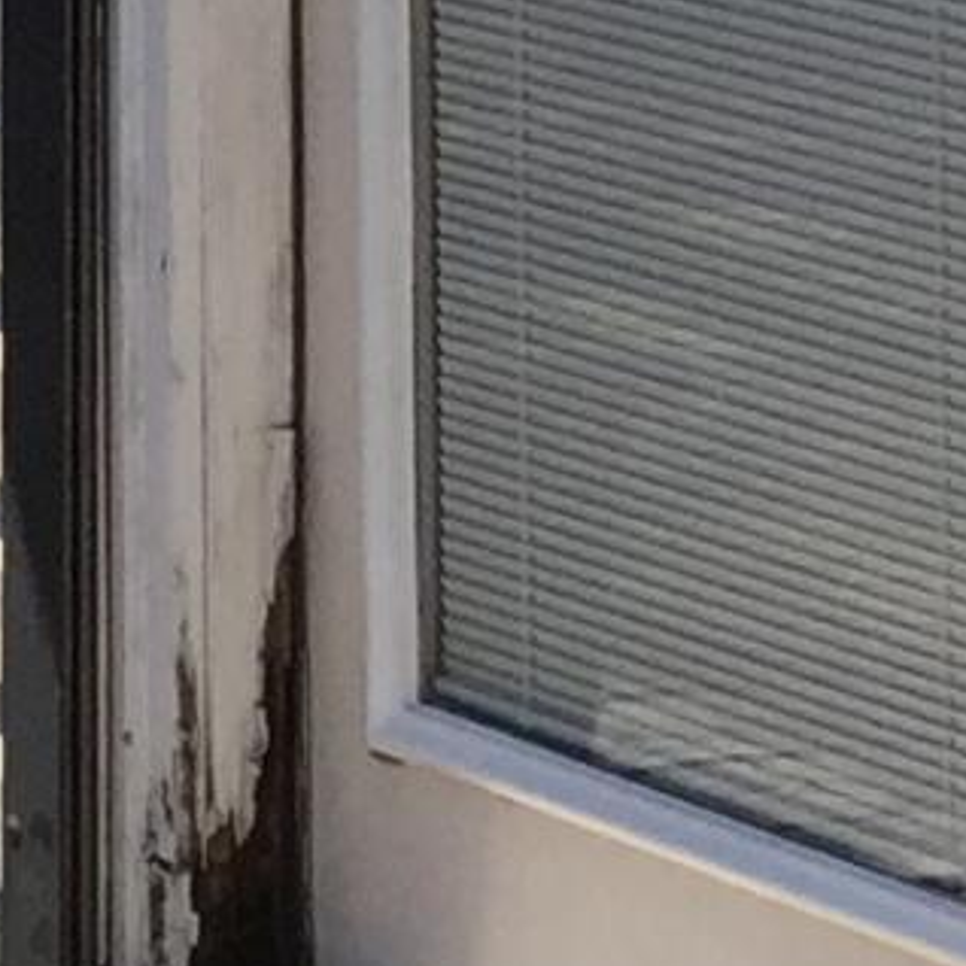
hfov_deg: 6.5
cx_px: -2148
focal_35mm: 242
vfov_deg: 6.8
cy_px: -1552
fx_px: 7640
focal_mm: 4.15
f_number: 2.2
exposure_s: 1/1464
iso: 32
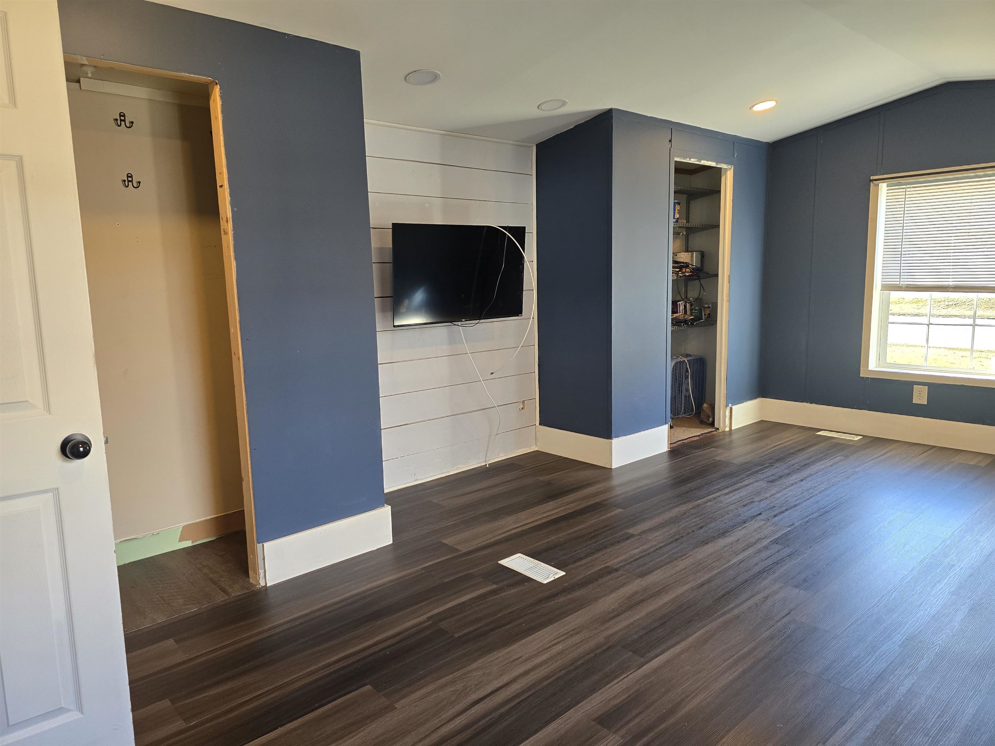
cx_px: 498
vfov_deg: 58.9
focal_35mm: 23
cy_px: 373
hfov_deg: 73.9
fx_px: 661
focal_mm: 6.3
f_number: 1.7
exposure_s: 1/120
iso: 160
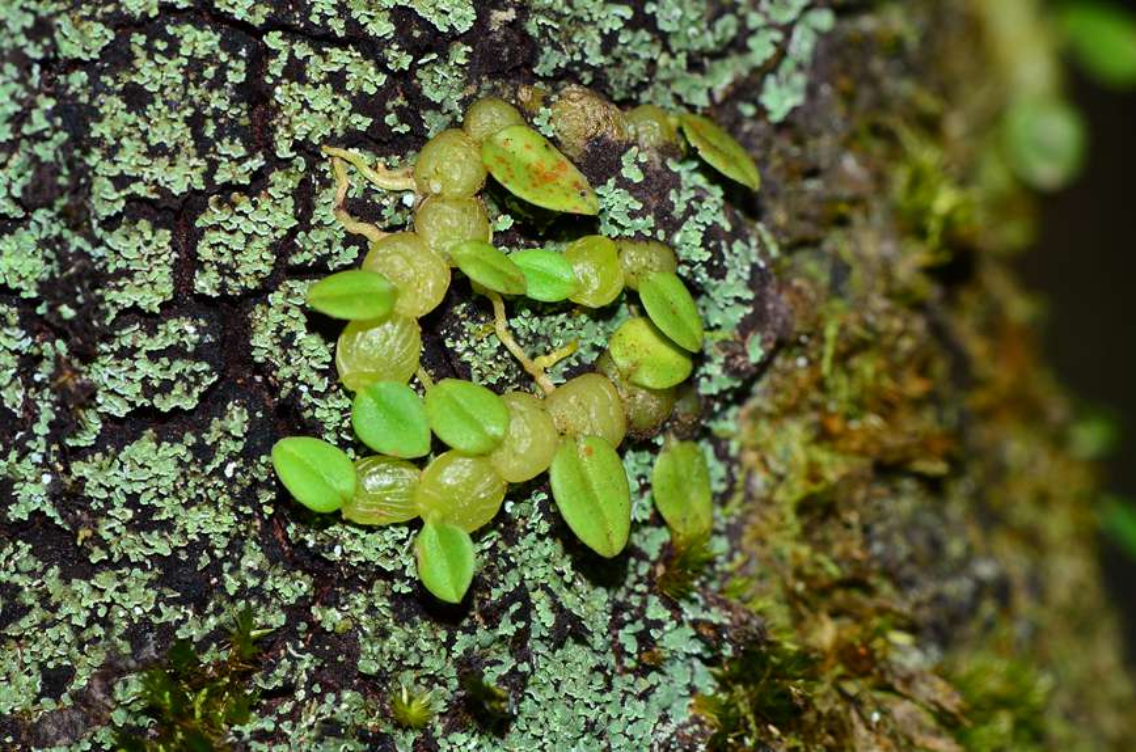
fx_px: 4959
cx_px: 568
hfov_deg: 13.1
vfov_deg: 8.7
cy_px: 376
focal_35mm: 158
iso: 100
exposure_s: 1/125
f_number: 13
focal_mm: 105
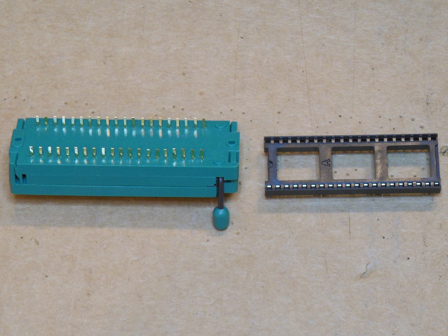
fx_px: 1437
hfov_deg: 17.7
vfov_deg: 13.3
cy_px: 168
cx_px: 224
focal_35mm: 111
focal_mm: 19.7
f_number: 4.8
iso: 400
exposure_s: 1/30
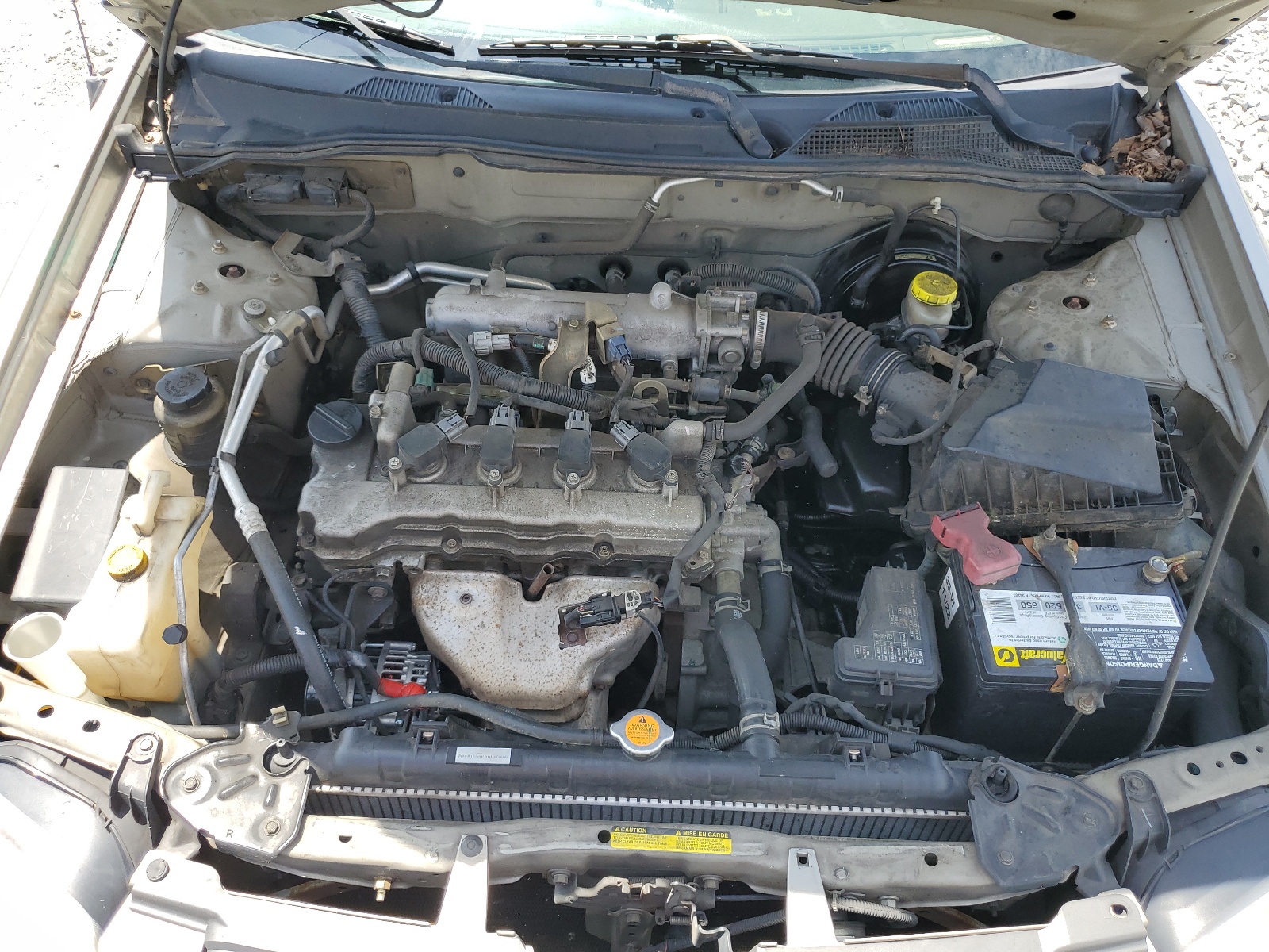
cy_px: 476
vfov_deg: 53.1
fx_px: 953
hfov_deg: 67.3
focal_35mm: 26
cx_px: 634
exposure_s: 1/667
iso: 50
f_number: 1.5
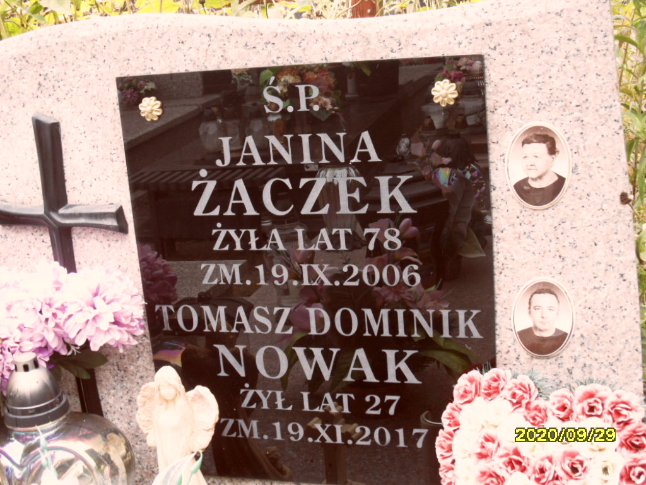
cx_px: 323
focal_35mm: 50
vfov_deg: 29.1
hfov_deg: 38.2
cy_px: 242
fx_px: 933
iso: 160
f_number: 3.8
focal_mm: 8.2
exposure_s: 1/45
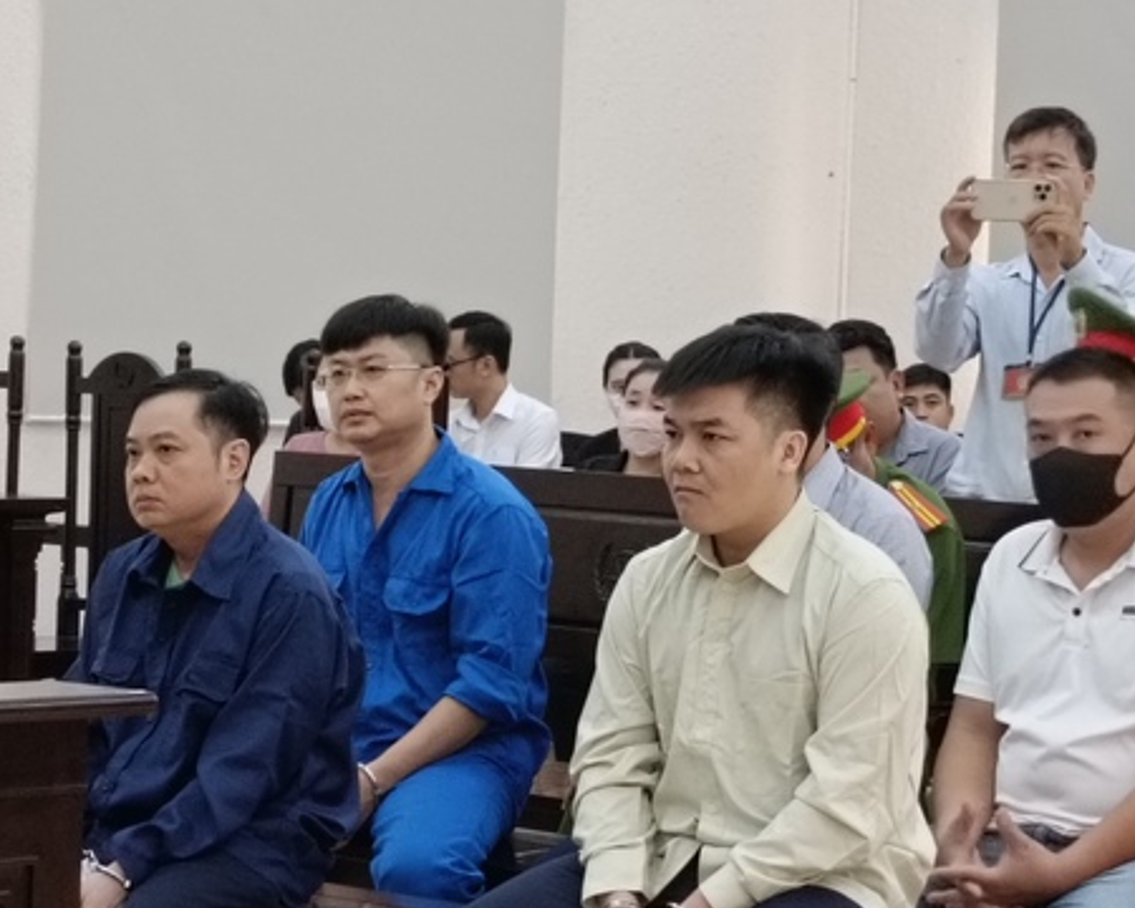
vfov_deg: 12.1
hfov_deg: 15.2
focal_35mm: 127
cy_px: 429
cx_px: 593
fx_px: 4266
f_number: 1.7
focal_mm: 4.7
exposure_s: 1/50
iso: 800
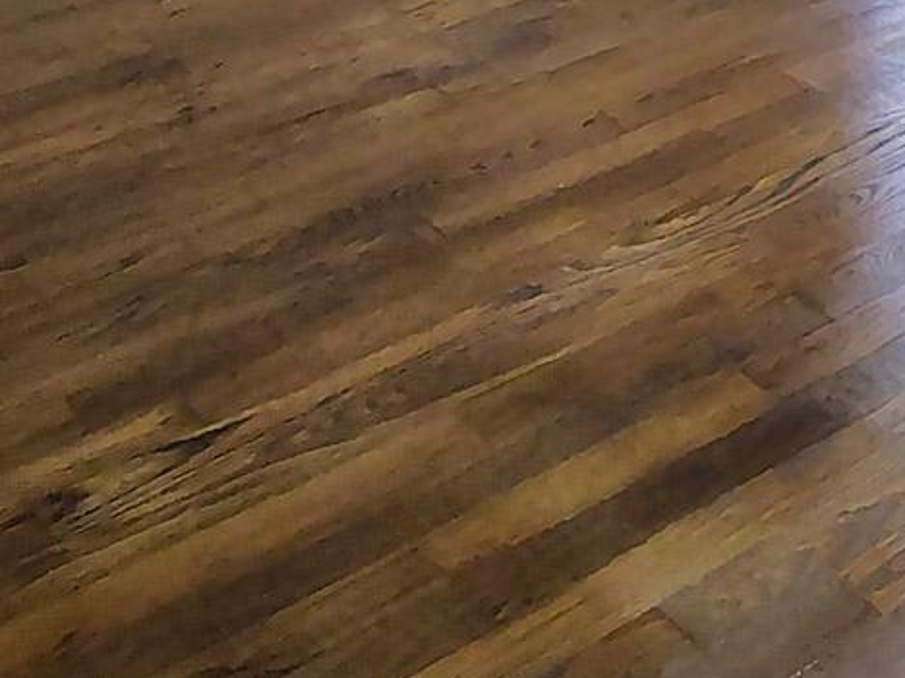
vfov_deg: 16.7
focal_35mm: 70
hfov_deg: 20.1
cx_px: 1624
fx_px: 1830
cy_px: -608
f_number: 2.2
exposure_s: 1/60
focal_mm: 2.13
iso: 489
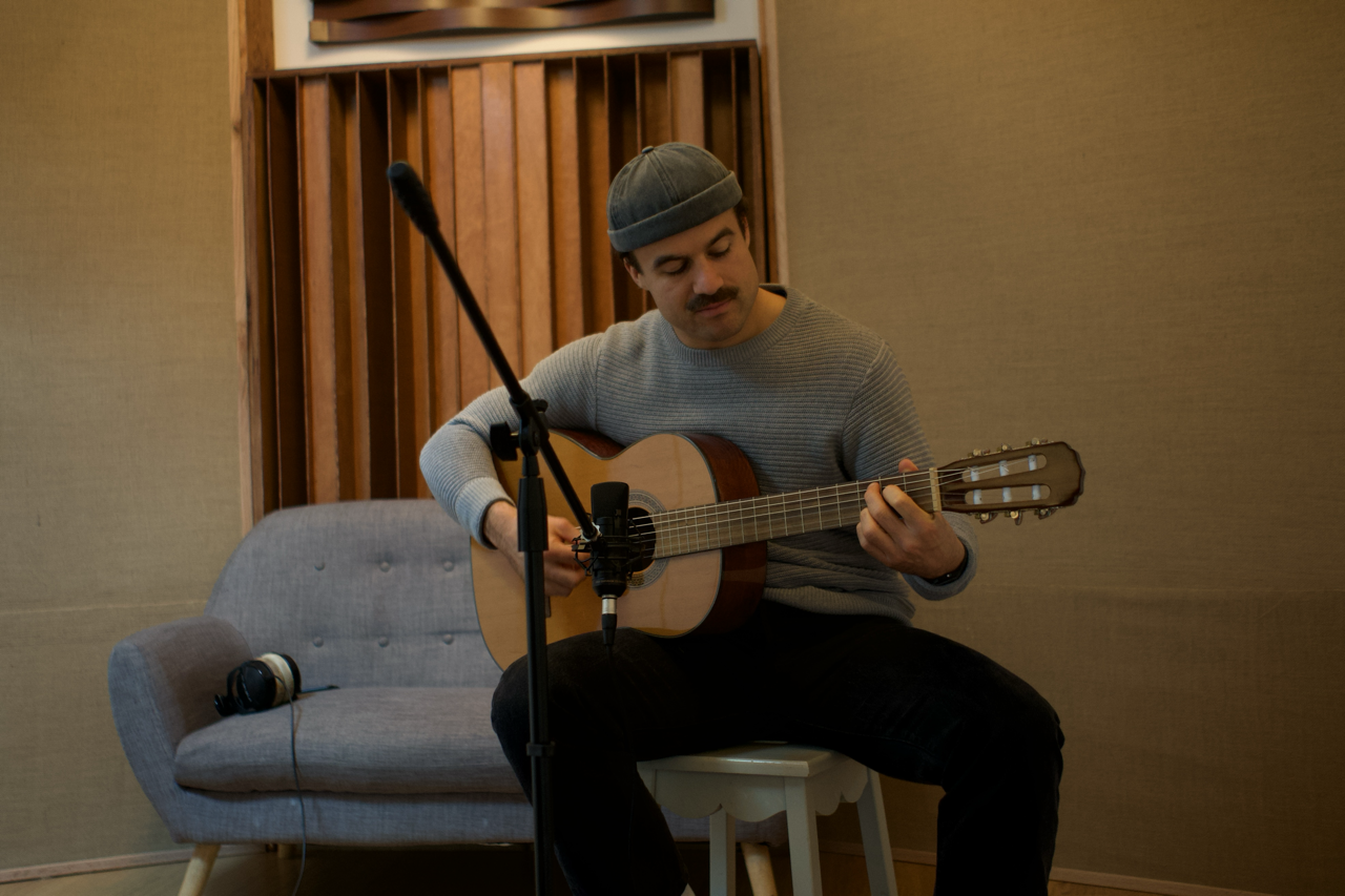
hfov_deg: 46.4
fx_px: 1569
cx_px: 672
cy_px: 448
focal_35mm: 42
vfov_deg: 31.9
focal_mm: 28
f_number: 2
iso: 800
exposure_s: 1/50
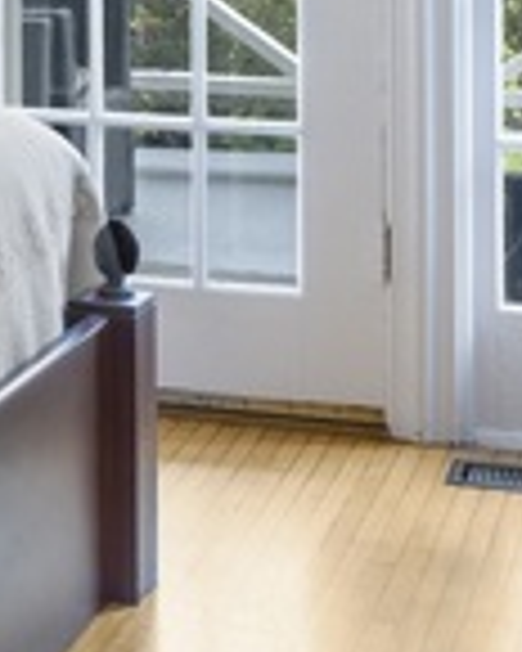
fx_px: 2163
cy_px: -234
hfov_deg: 13.1
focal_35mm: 112
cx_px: -230
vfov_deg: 16.1
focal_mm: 15
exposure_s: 5
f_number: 10
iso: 50
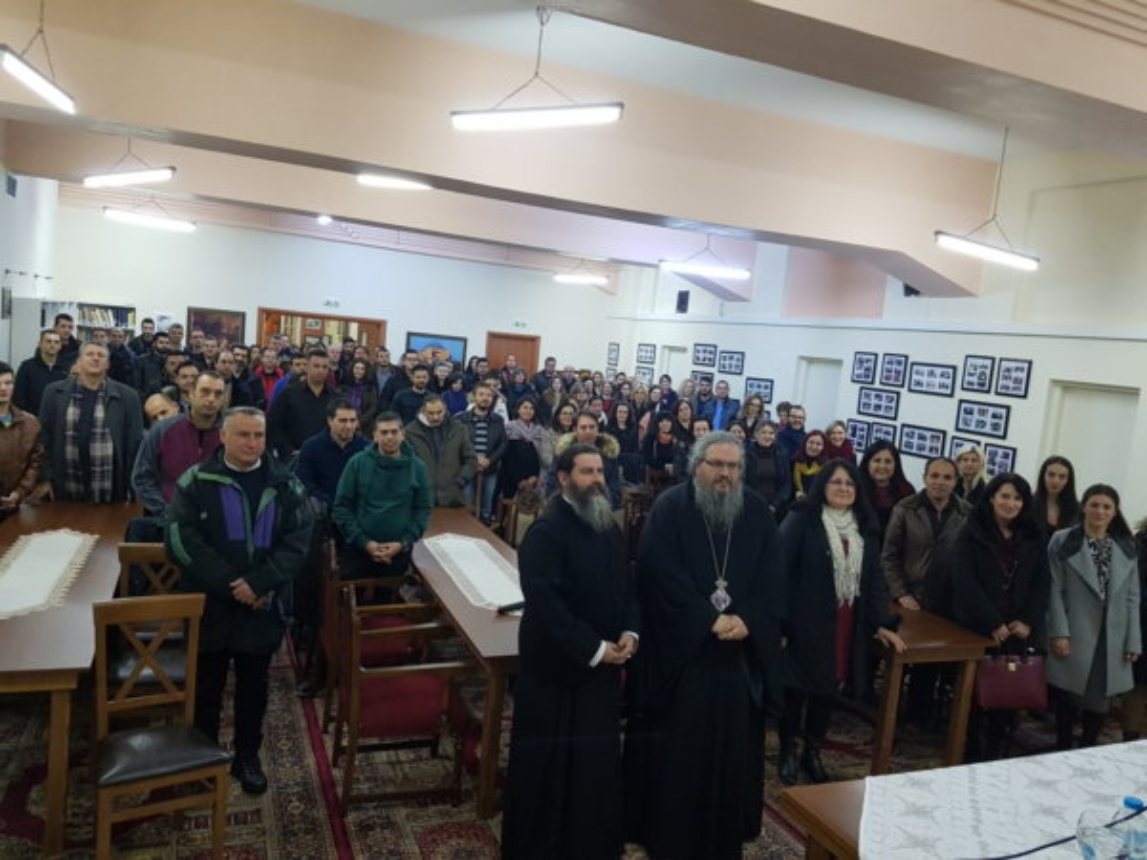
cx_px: 574
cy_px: 430
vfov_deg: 53.1
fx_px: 862
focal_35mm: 26
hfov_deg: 67.3
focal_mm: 4.2
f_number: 1.7
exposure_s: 1/25
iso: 250
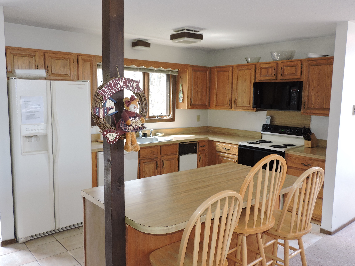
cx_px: 178
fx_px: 308
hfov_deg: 60.0
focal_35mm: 30
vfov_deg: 46.8
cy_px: 133
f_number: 3.1
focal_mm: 5.4
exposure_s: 1/40
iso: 180
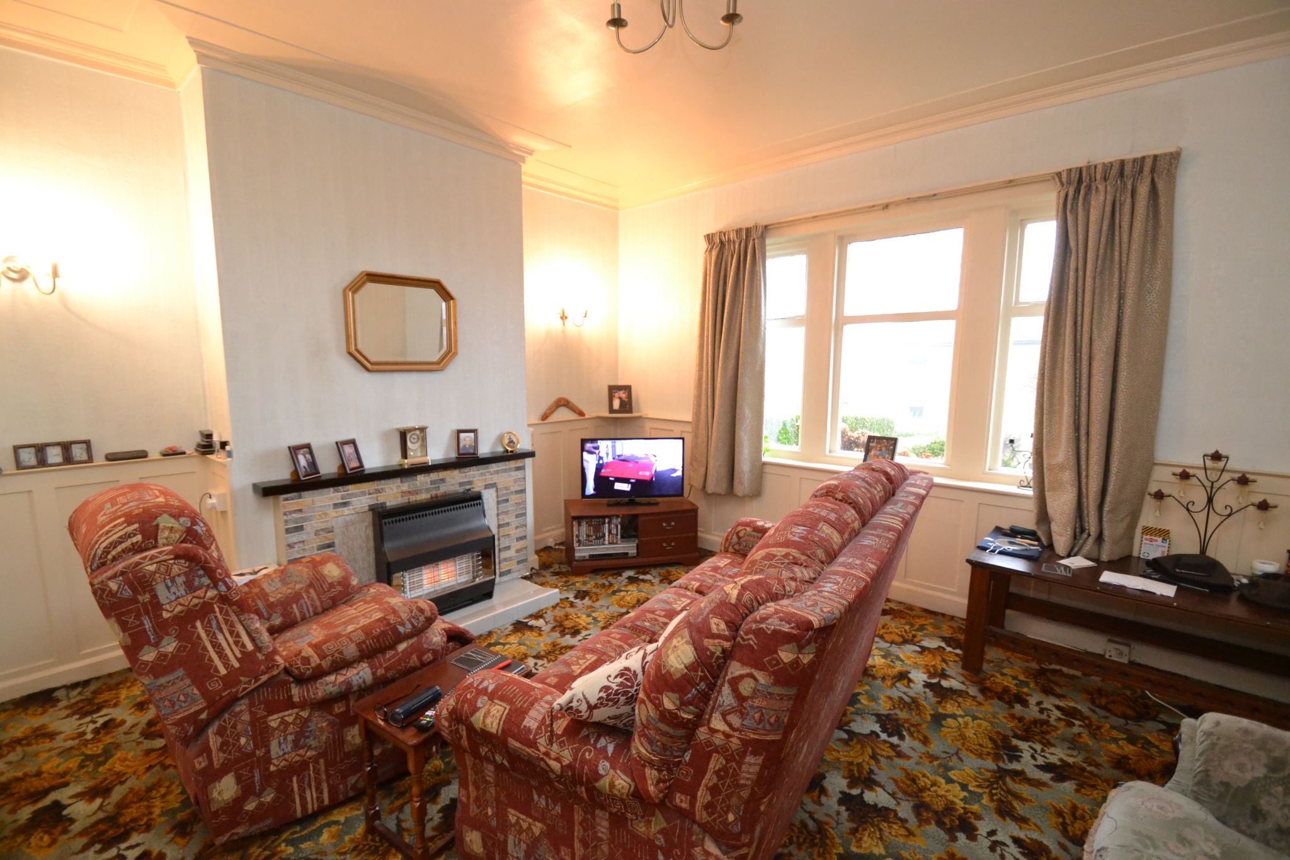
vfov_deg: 77.3
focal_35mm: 15
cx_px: 645
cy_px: 430
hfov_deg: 100.4
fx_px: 537
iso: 2200
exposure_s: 1/60
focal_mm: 10
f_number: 3.5
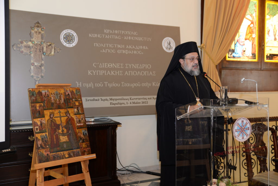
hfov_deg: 50.7
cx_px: 139
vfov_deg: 35.1
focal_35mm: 38
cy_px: 93
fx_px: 293
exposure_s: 1/160
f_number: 2.8
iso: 640
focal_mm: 38
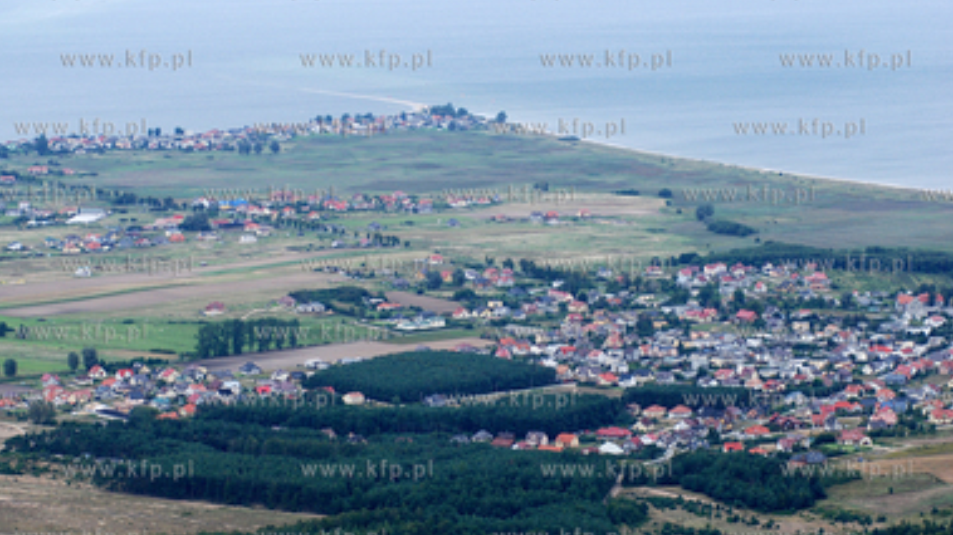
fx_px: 3613
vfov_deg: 8.5
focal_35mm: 143
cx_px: 455
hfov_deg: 15.0
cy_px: 299
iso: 400
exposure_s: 1/800
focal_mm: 86
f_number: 3.5
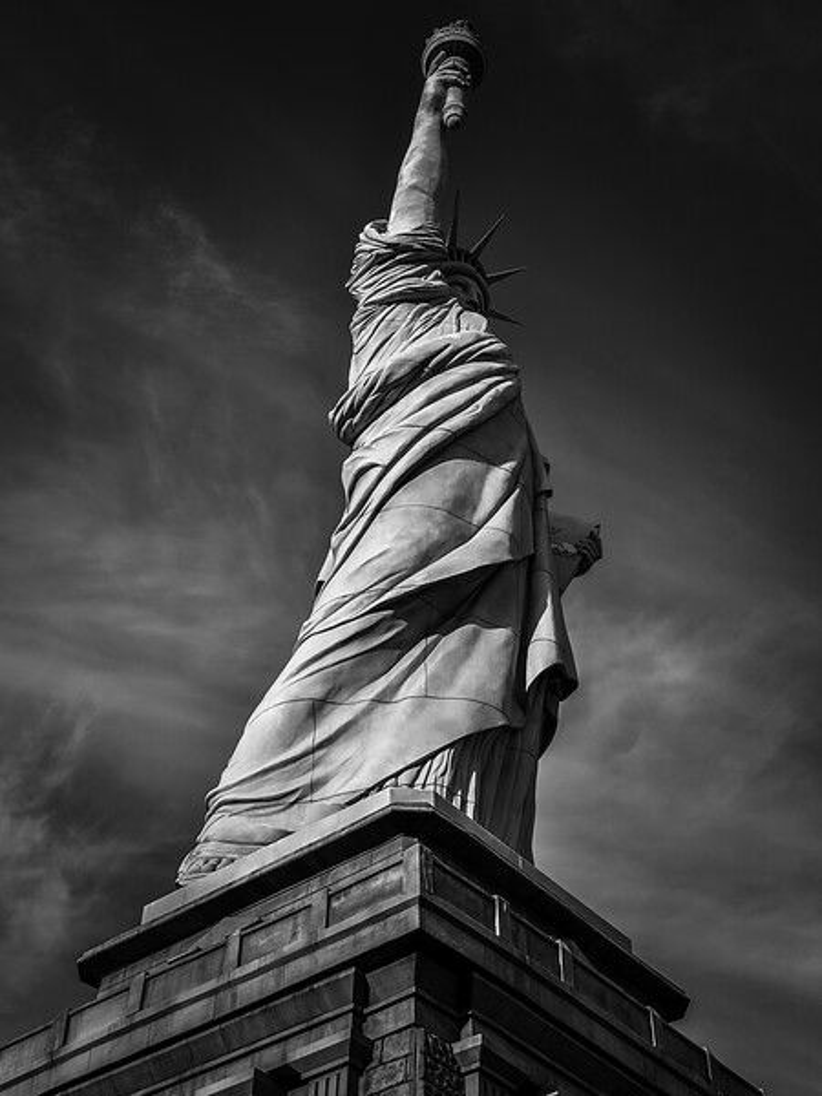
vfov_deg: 39.7
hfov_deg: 30.3
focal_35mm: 48
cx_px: 411
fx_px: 1520
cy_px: 548
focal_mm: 6.76
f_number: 1.78
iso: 64
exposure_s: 1/4878
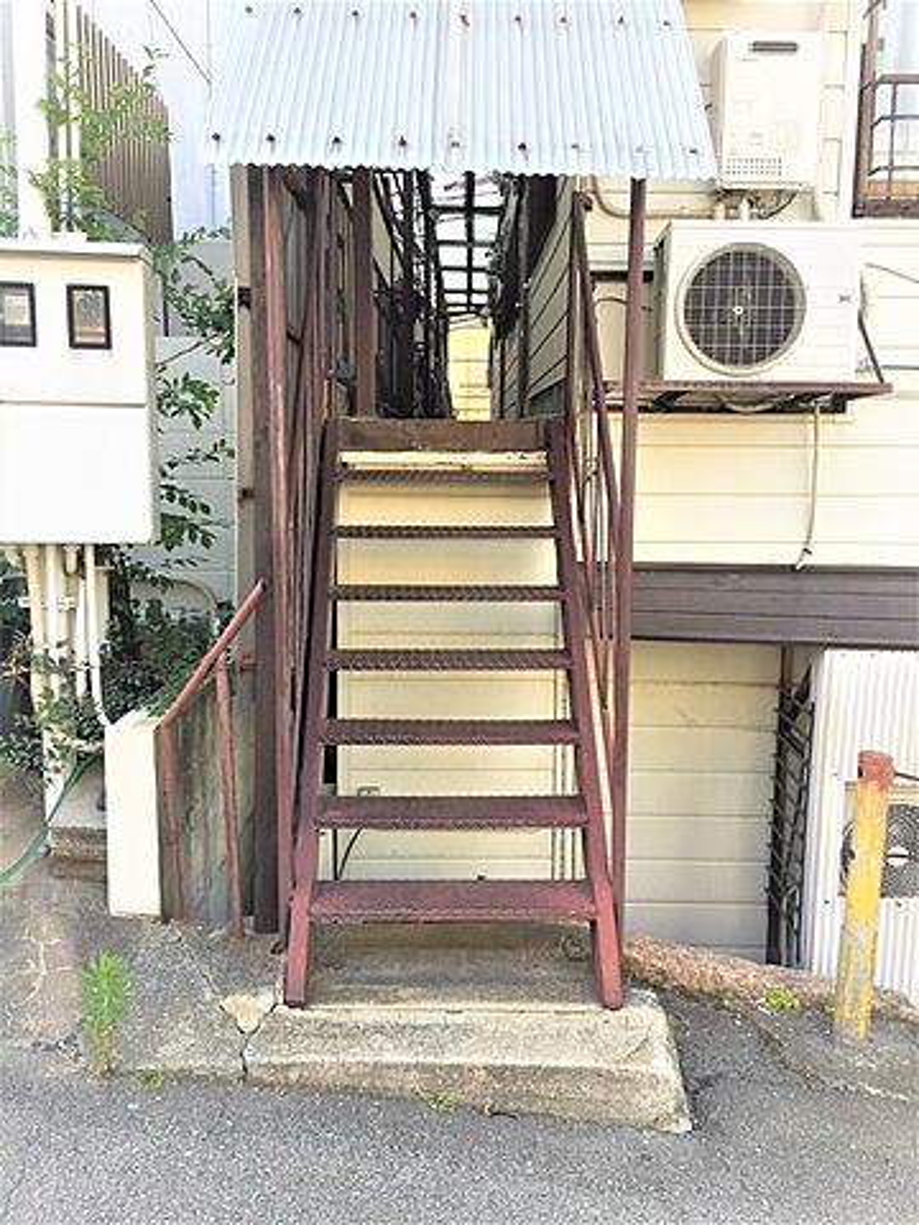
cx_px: 460
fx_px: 1027
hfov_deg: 48.2
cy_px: 612
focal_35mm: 29
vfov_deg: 61.7
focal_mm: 4.15
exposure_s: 1/181
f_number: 2.2
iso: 32
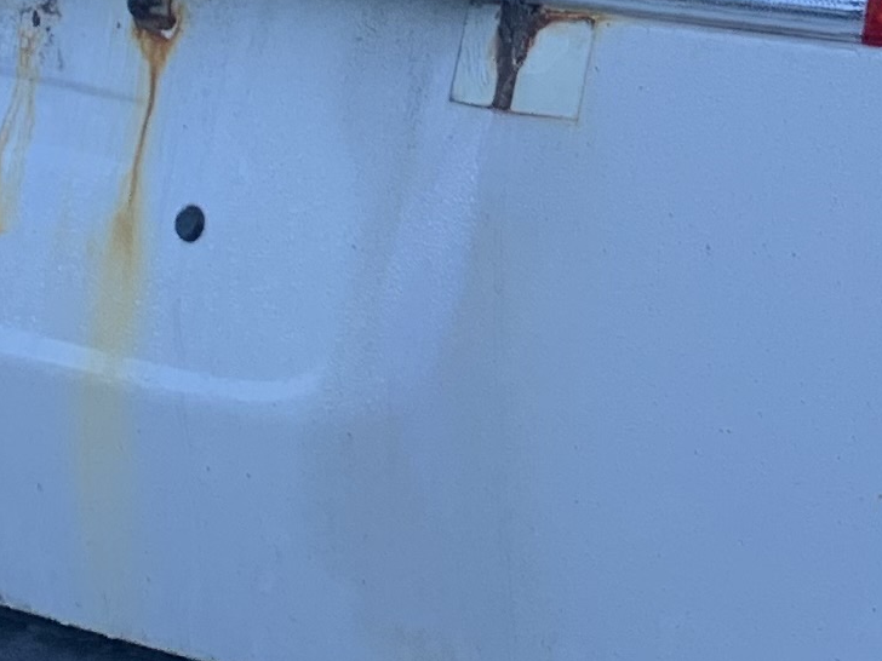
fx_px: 3669
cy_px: -1
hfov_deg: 12.8
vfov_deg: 10.2
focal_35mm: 144
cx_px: 1450
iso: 25
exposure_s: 1/520
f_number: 1.8
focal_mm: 4.25
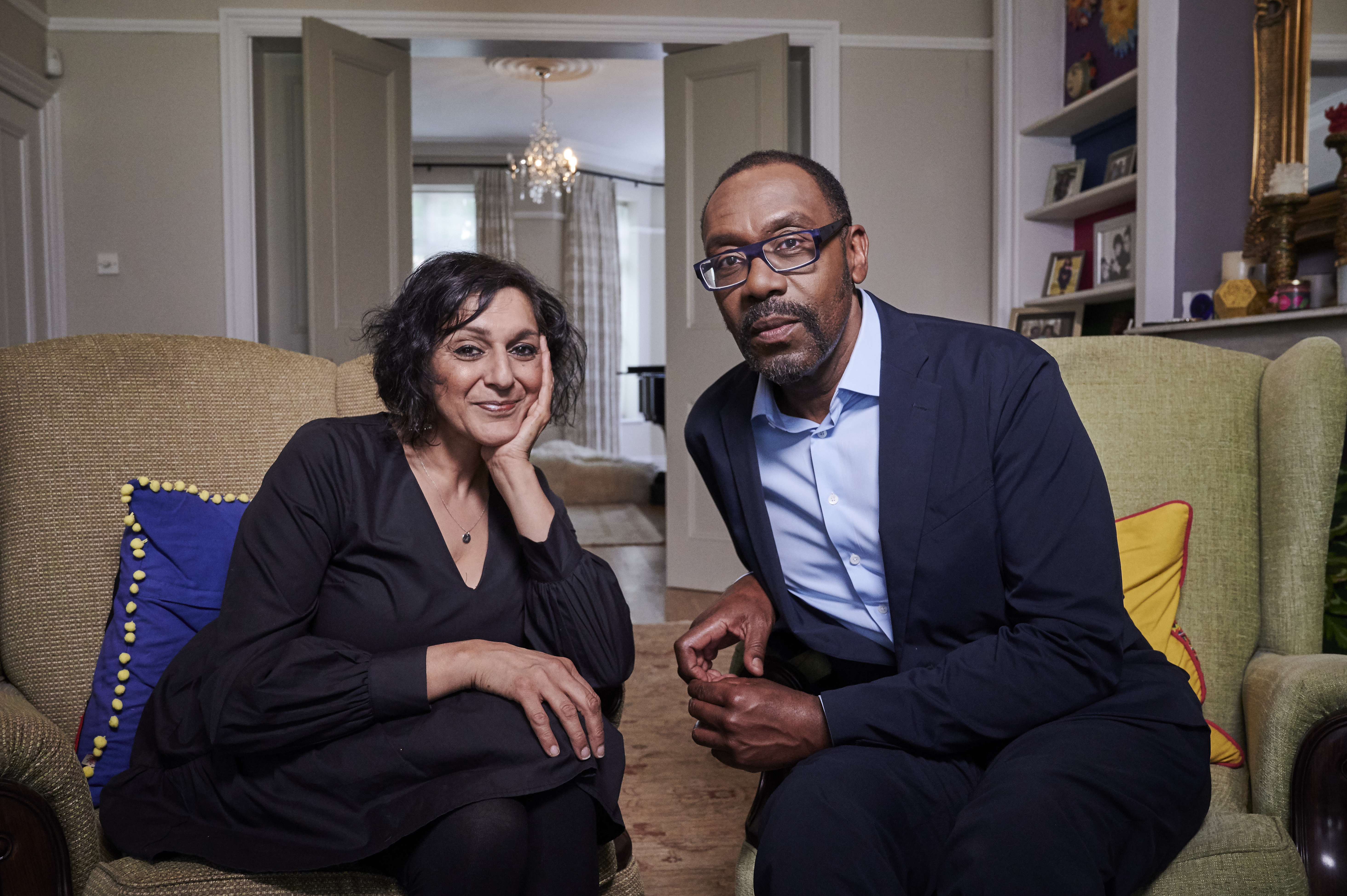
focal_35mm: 31
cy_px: 462
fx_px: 1159
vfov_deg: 42.3
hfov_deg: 60.3
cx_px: 670
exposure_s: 1/125
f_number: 6.3
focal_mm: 30
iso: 2000
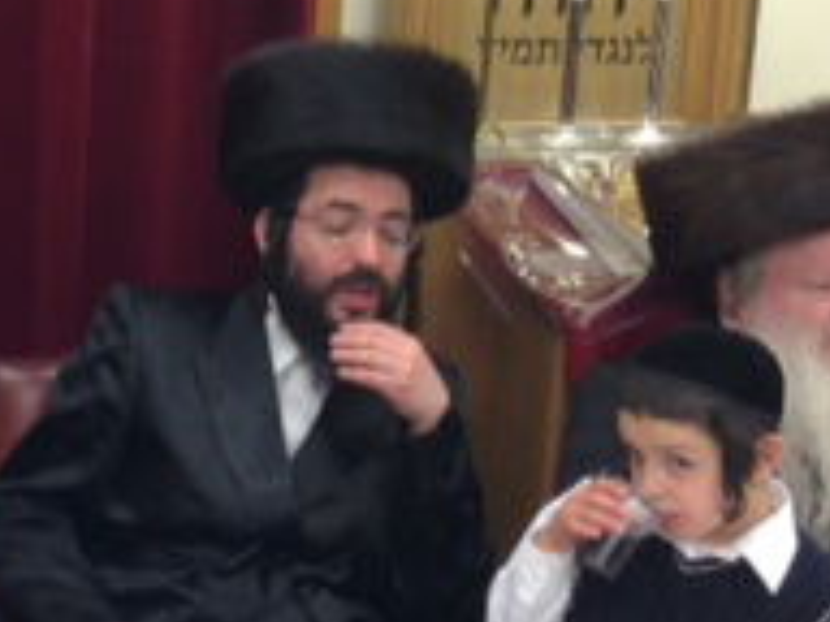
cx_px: -48
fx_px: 2638
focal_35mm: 110
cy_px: 207
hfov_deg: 17.4
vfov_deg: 13.4
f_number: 2.4
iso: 64
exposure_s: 1/20
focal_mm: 4.12
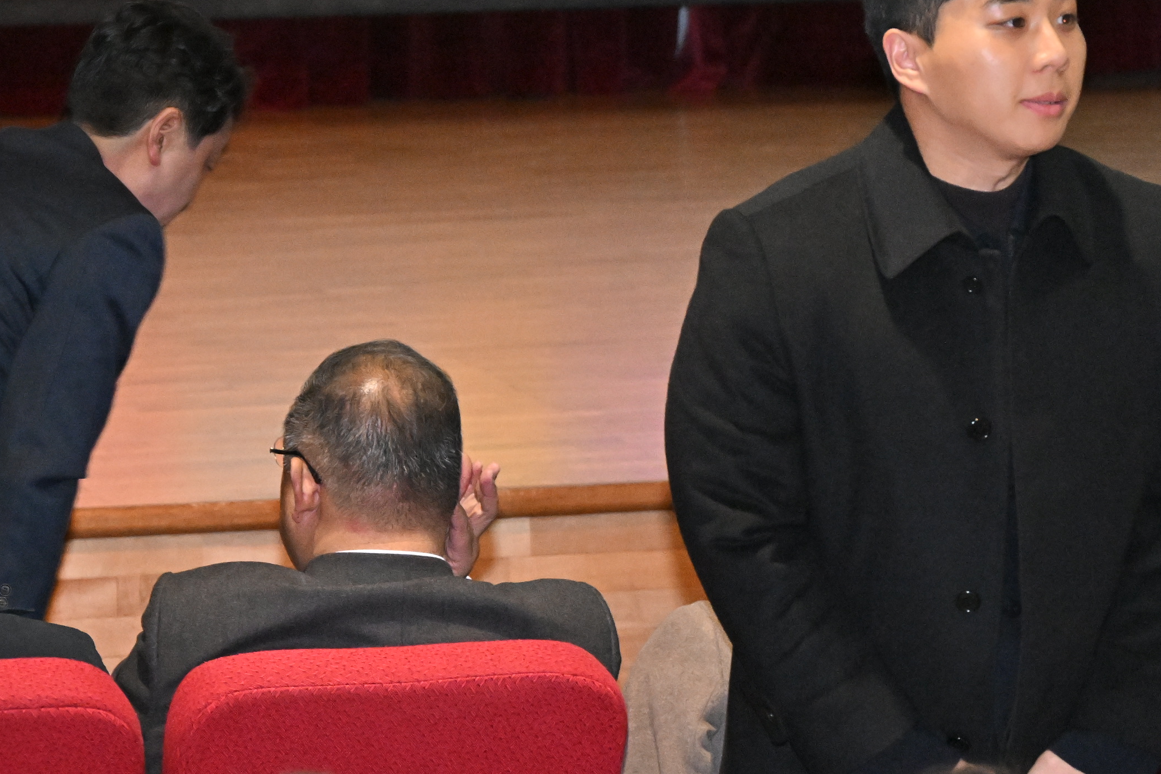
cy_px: 320
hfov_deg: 10.4
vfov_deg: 7.0
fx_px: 6353
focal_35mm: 197
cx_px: 1080
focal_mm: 100
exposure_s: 1/200
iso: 6400
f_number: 6.3
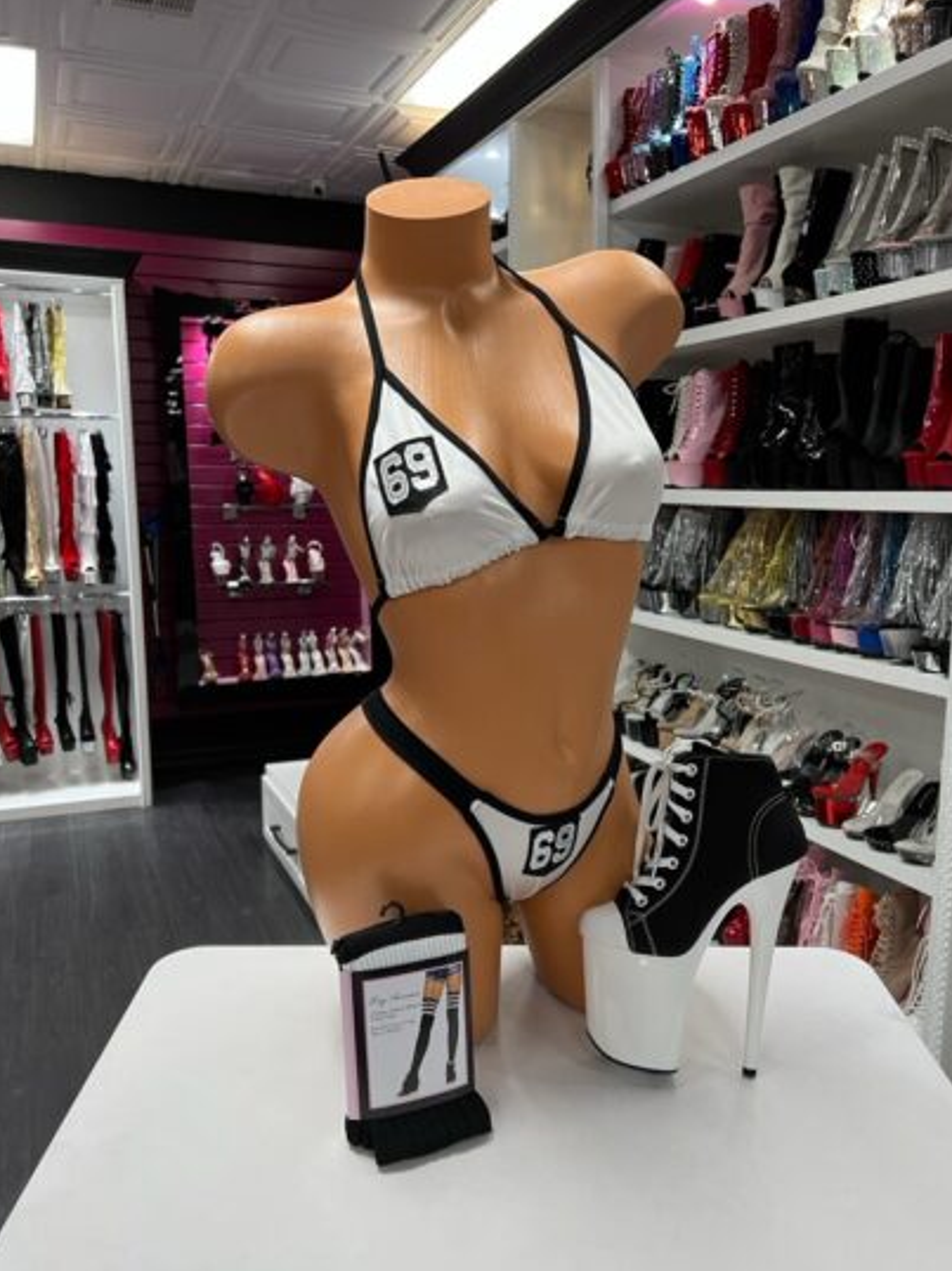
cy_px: 664
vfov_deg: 61.7
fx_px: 1064
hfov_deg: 48.1
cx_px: 522
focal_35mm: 29
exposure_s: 1/60
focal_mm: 5.7
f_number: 1.5
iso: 80
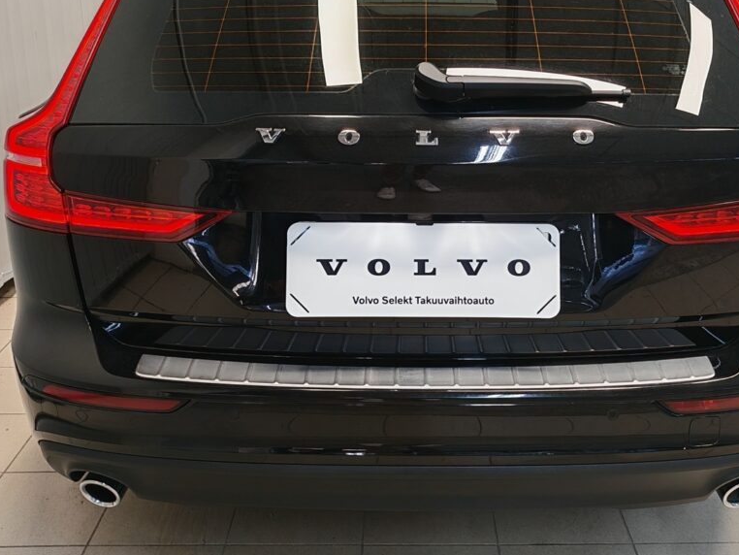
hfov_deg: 43.7
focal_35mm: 43
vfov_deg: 33.5
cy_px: 220
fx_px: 918
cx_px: 426
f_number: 1.6
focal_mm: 5.4
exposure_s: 1/100
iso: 80
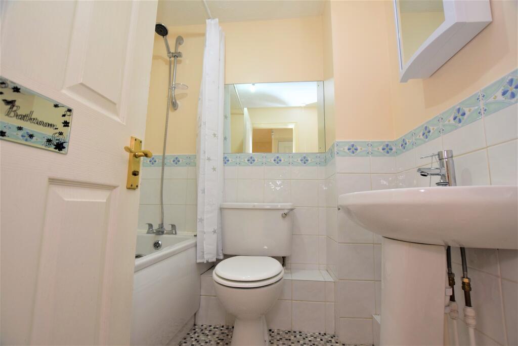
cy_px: 173
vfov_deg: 77.3
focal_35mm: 15
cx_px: 259
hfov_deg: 100.4
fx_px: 216
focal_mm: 10
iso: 800
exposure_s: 1/100
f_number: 5
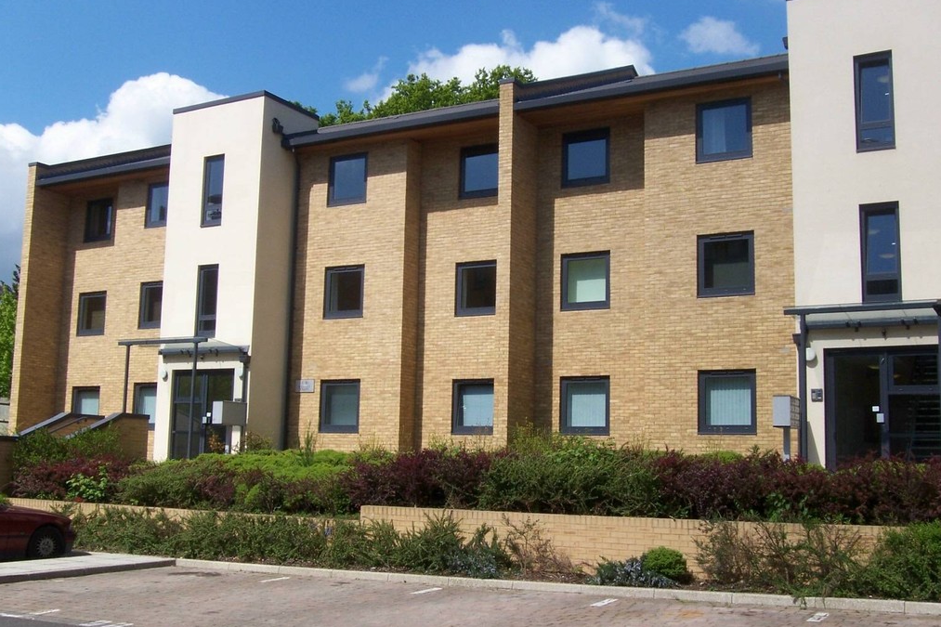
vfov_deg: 32.6
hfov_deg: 47.4
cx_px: 466
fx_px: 1071
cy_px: 342
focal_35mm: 41
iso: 64
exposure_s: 1/200
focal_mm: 6.4
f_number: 7.1
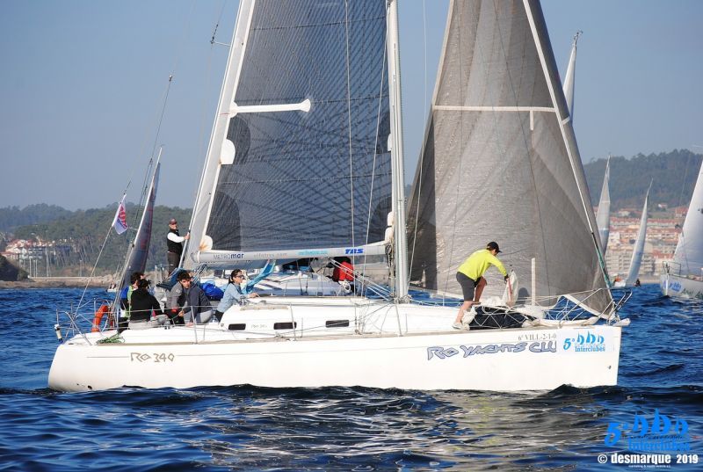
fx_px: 3082
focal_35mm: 158
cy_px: 236
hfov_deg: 13.0
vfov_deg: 8.8
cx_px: 352
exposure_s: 1/640
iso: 100
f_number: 6.3
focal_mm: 105
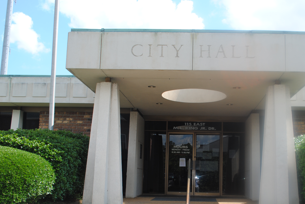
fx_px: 390
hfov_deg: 42.3
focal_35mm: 46
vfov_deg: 29.2
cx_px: 194
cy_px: 131
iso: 100
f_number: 7.1
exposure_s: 1/200
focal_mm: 22
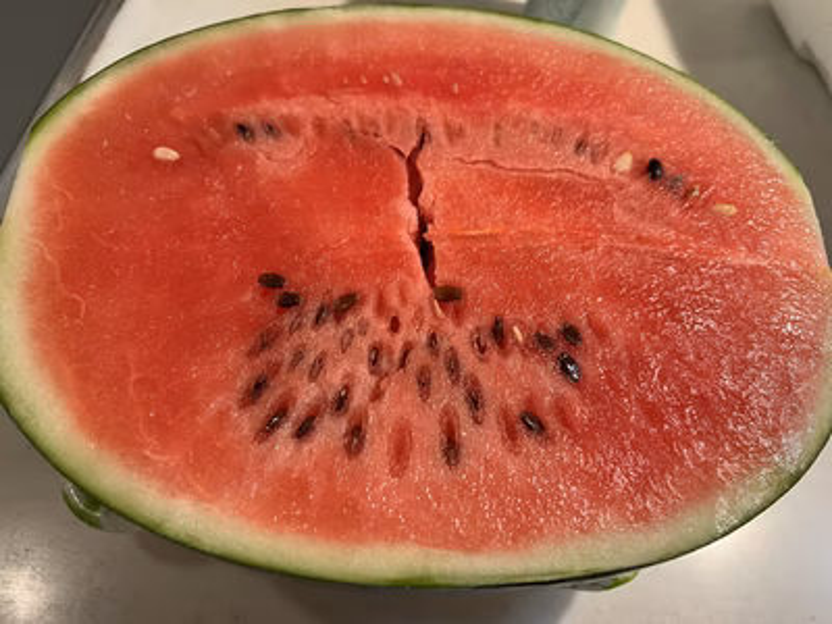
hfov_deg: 67.3
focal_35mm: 26
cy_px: 312
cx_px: 416
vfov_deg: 53.1
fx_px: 625
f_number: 1.5
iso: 100
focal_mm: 5.7
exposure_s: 1/60
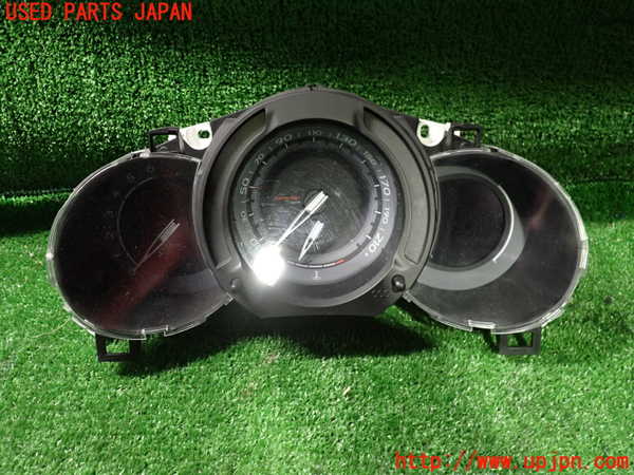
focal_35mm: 30
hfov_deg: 60.0
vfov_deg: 46.8
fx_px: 549
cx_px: 317
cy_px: 238
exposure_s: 1/30
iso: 800
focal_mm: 5.4
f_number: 2.3
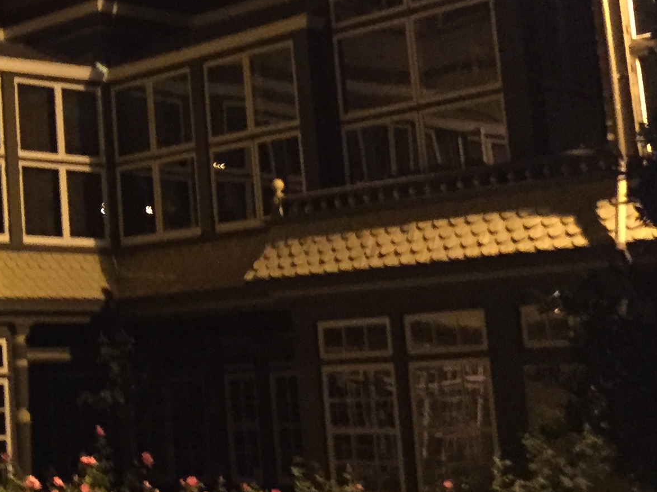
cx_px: -105
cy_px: 133
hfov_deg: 22.5
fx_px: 1537
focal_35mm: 81
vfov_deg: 18.1
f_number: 2.2
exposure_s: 1/15
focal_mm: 4.15
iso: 640
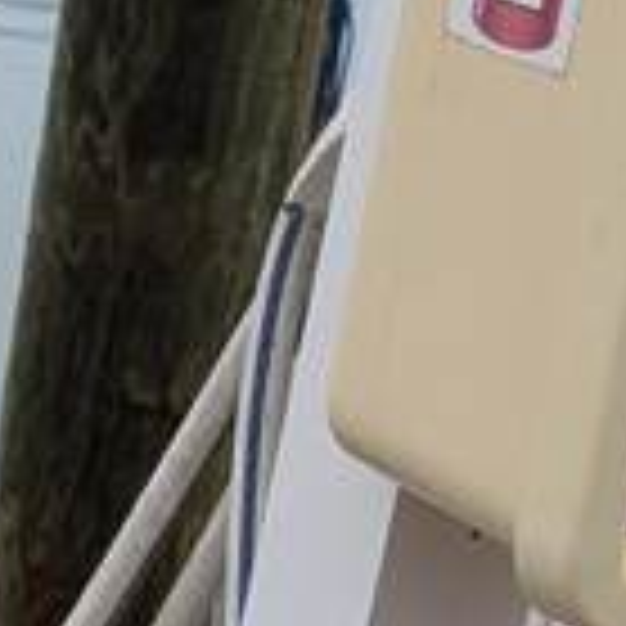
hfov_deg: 8.1
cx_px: -1016
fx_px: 3990
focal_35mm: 195
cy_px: 919
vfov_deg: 8.8
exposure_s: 1/210
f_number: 1.68
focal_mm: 6.9
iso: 23
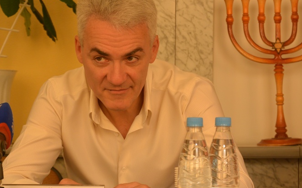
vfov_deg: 7.9
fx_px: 1358
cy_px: 112
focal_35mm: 165
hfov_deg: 12.7
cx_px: 146
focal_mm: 49.3
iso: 200
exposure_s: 1/125
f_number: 4
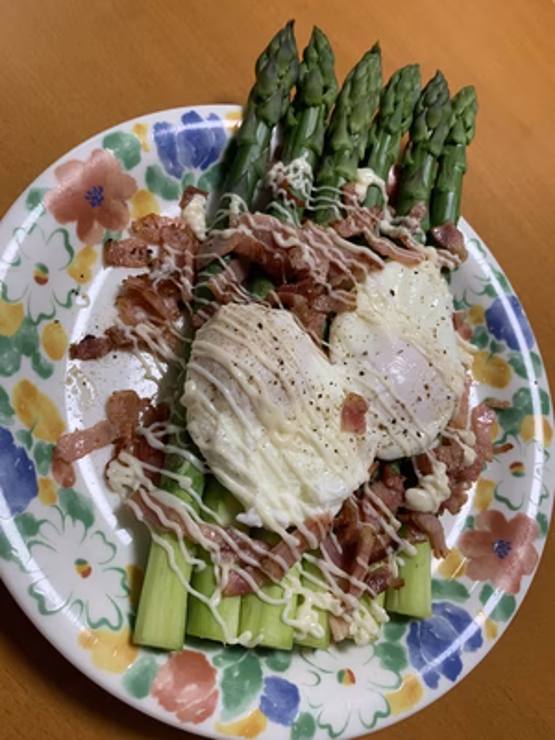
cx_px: 278
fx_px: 556
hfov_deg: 53.1
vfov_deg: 67.3
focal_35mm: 26
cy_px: 370
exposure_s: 1/100
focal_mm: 4.25
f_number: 1.8
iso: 80
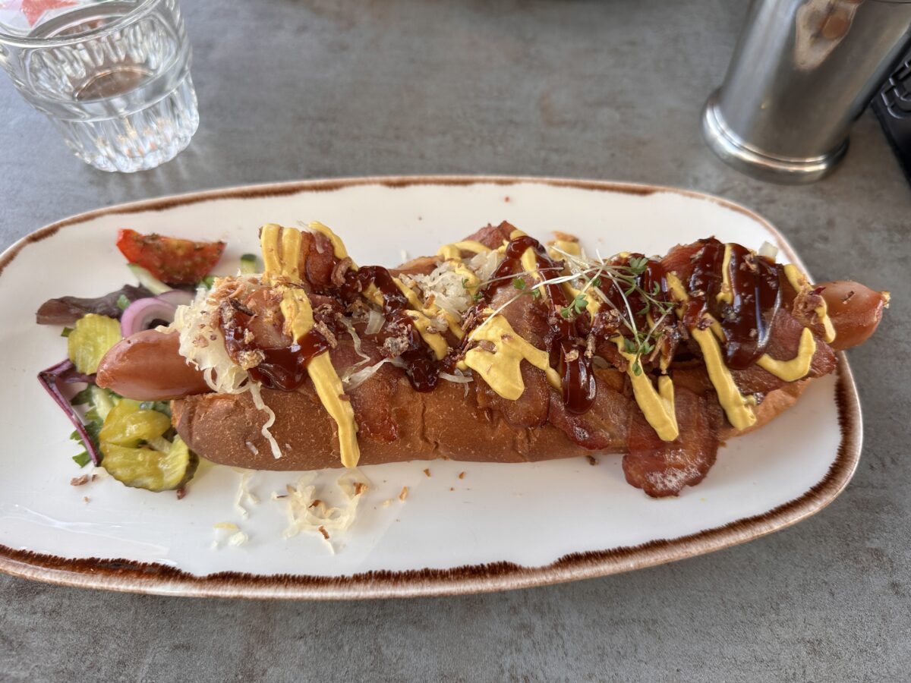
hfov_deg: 71.6
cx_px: 456
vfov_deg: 56.8
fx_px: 632
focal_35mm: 24
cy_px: 342
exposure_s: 1/458
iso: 80
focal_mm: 6.86
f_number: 1.78
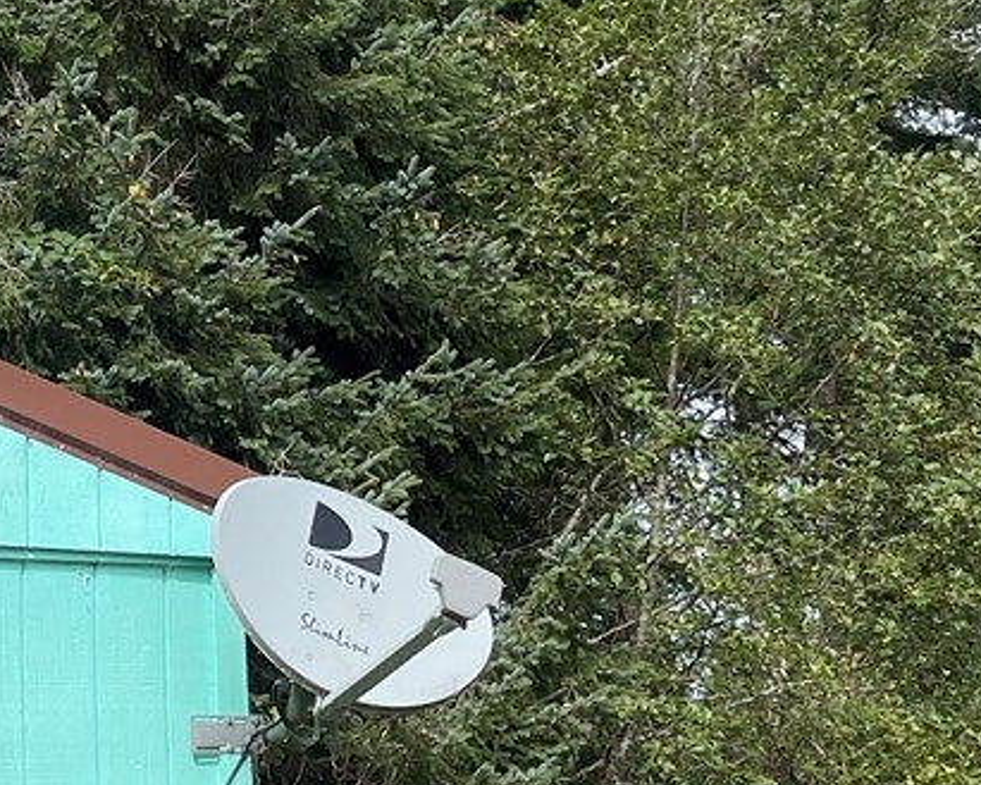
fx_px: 2759
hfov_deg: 19.6
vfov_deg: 16.2
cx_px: 12
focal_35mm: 95
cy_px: 255
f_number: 1.6
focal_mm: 5.1
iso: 32
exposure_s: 1/2545
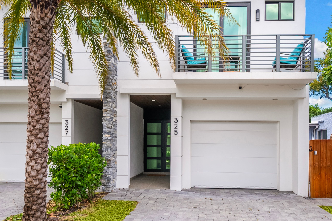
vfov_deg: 46.2
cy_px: 128
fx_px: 258
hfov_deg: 65.0
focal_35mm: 28
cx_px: 196
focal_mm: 17
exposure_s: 1/100
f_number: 8
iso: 100
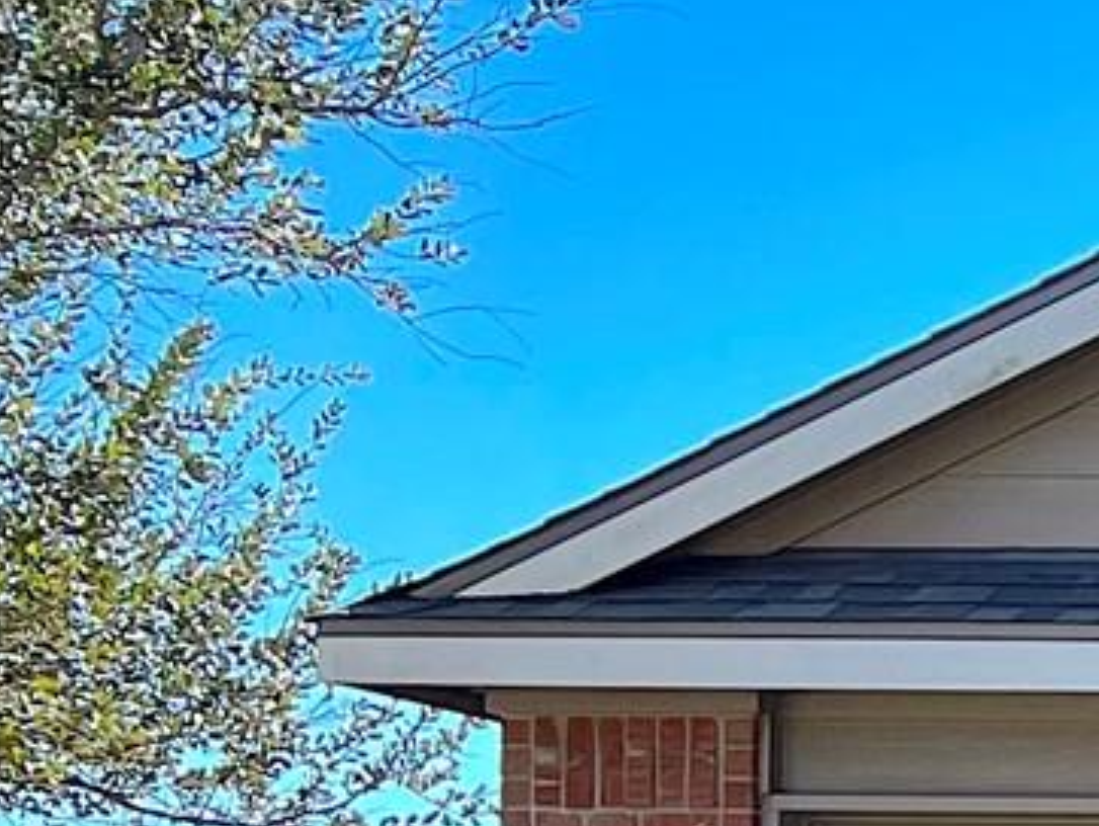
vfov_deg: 9.9
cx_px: 2754
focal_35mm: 147
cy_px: 1139
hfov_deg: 11.0
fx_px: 4670
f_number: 1.5
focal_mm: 5.7
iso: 50
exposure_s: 1/2008
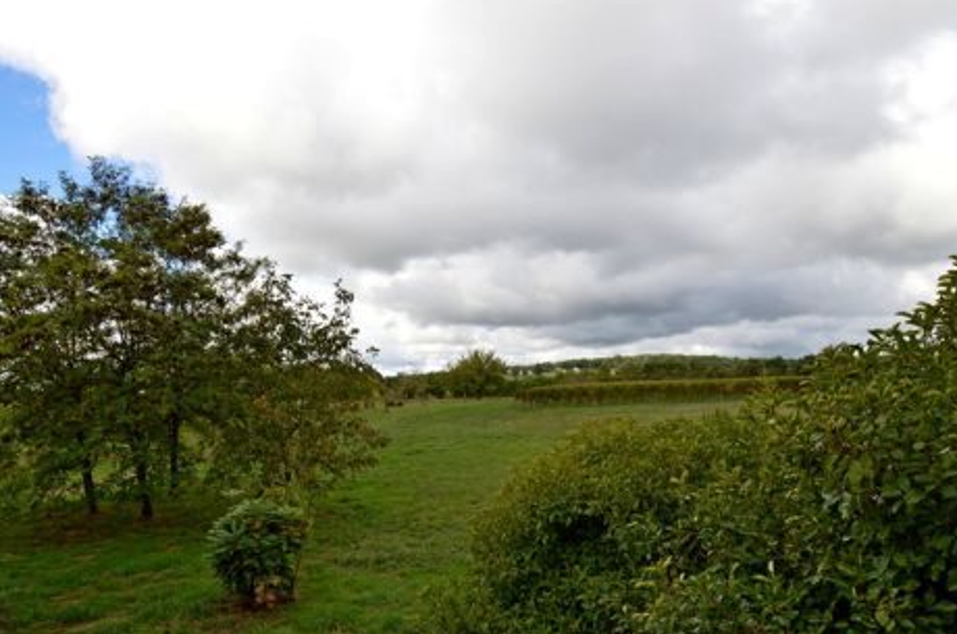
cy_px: 374
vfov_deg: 54.6
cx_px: 434
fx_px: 610
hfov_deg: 76.0
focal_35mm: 23
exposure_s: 1/160
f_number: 6.3
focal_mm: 10
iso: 100
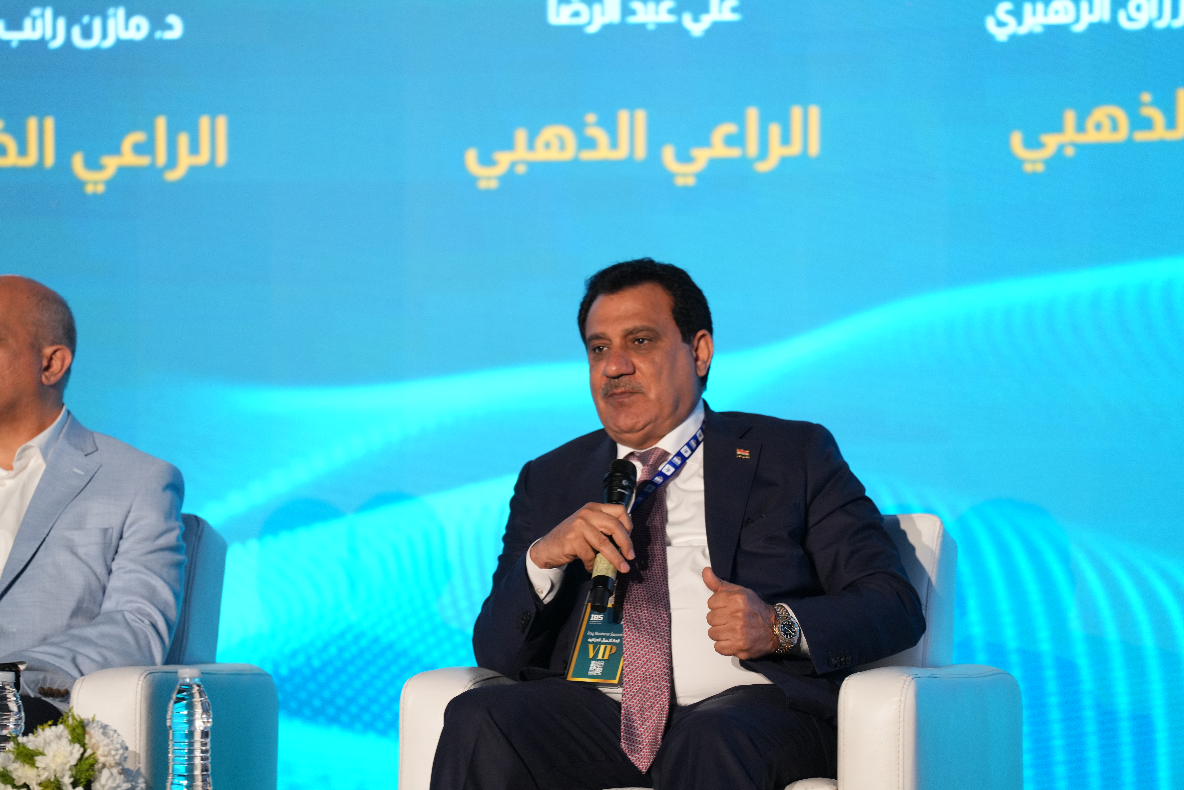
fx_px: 6577
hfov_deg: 10.3
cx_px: 592
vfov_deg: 6.9
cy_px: 395
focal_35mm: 200
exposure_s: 1/100
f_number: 2.8
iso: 1000
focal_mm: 200
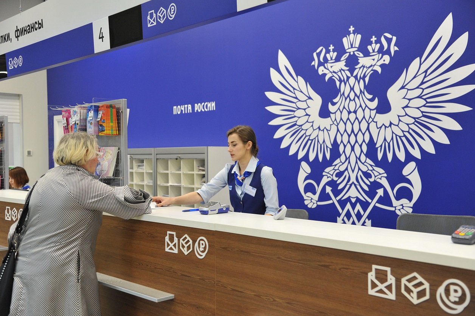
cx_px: 238
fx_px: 527
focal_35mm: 40
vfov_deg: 33.3
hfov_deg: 48.5
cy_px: 158
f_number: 4
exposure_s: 1/125
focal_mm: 40
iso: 1600
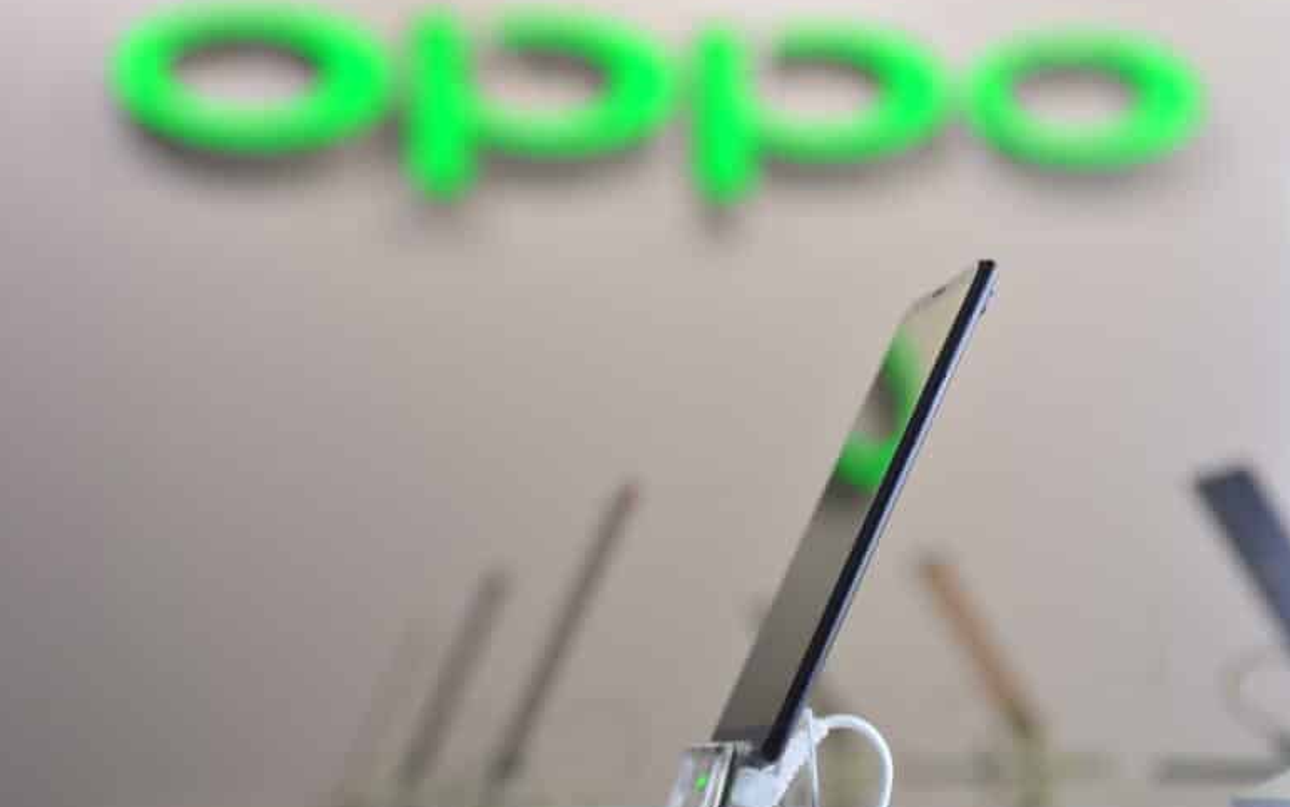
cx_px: 648
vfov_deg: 18.1
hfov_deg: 28.6
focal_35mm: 72
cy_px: 410
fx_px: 2532
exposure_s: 1/125
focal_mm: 70
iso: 400
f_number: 4
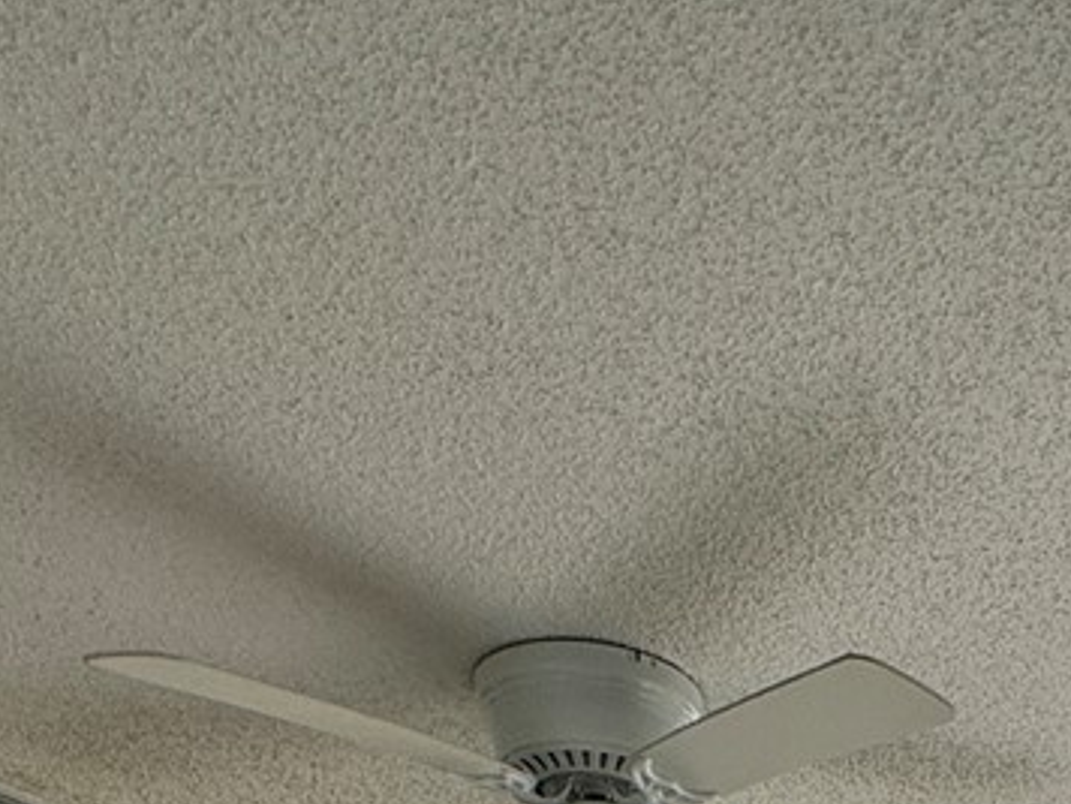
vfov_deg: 16.1
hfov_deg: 28.7
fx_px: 1949
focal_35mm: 63
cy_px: 1740
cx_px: 1080
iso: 40
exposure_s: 1/99
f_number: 2.2
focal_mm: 2.22
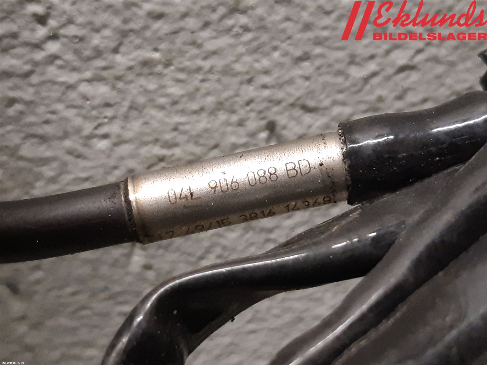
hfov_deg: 67.3
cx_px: 244
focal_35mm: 26
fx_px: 366
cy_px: 182
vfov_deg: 53.1
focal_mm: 3.93
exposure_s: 1/50
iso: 250
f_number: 1.7
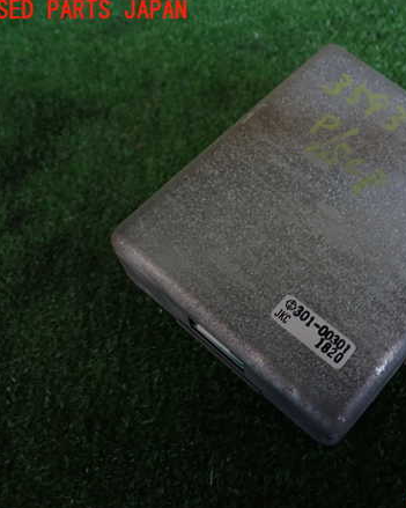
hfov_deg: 36.1
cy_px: 257
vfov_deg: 45.8
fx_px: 601
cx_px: 324
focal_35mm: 40
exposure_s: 1/60
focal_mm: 5.4
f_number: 2.3
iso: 200
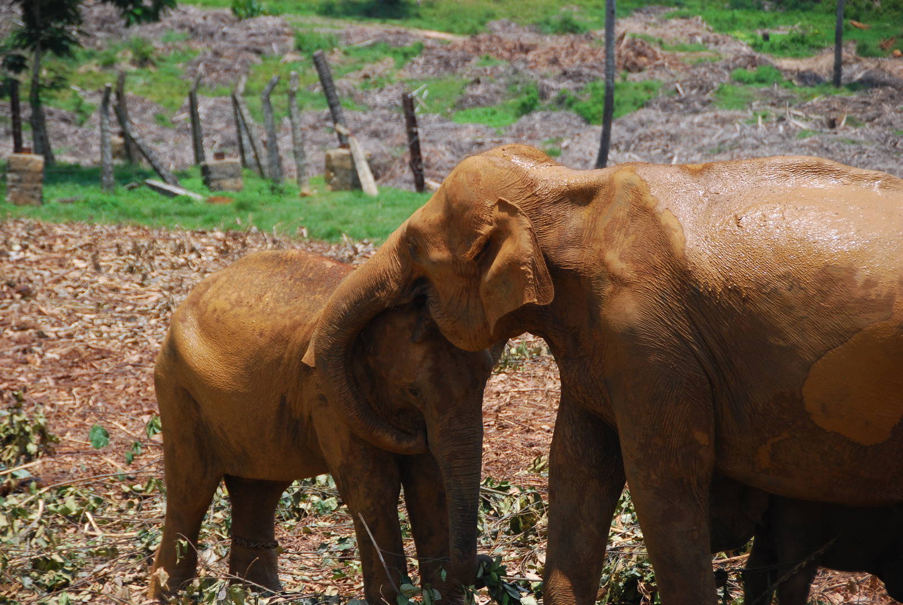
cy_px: 302
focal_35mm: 158
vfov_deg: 8.7
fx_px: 3955
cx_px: 452
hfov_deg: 13.0
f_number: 5.6
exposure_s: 1/250
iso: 200
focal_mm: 105
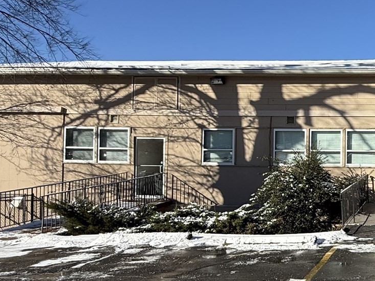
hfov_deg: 40.0
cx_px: 401
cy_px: 153
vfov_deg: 36.8
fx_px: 422
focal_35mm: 39
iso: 50
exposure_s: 1/2410
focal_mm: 2.22
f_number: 2.2
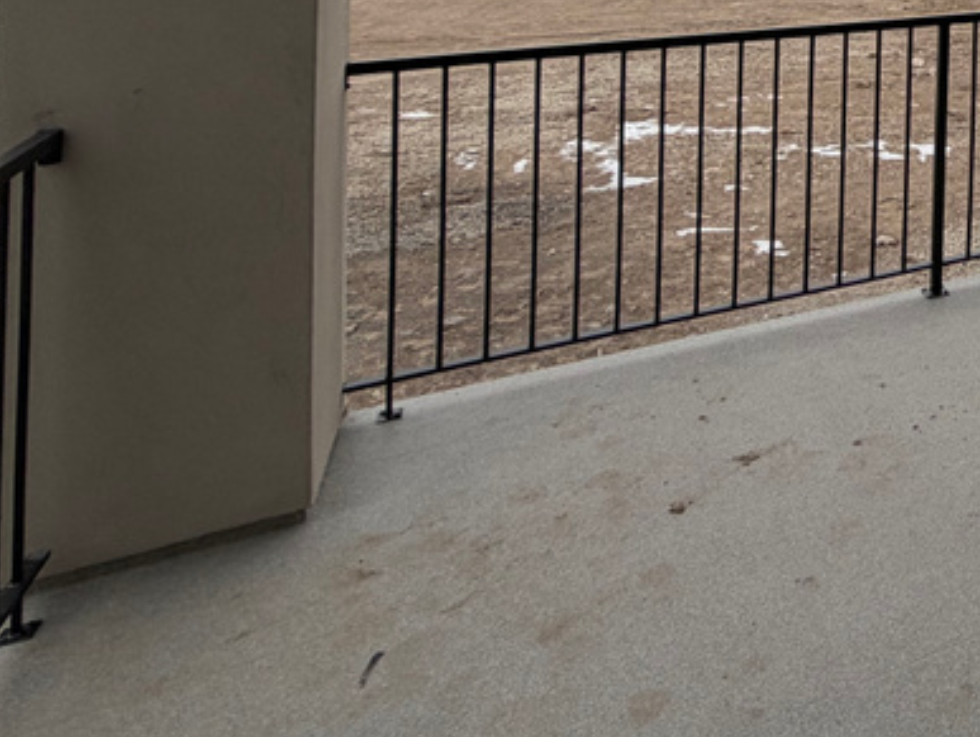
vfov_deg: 31.6
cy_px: -172
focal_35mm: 37
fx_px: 1048
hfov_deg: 36.9
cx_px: 1205
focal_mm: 2.22
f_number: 2.2
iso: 40
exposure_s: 1/619
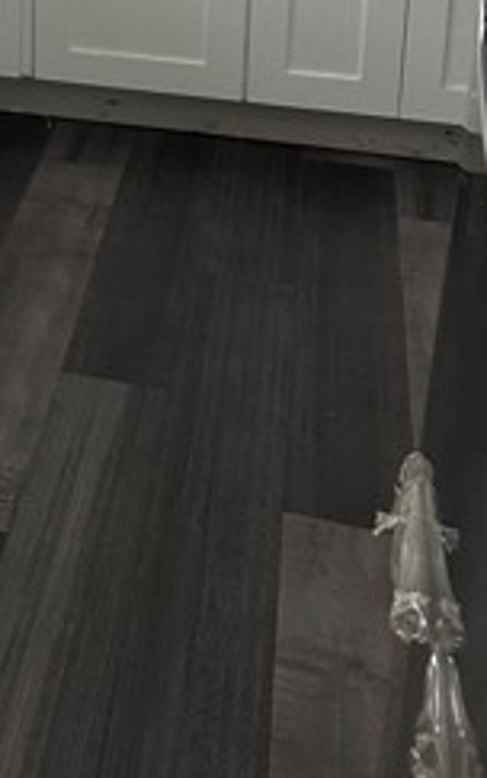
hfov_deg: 17.5
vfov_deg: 27.7
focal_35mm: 67
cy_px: -102
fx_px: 1422
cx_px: -247
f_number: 1.78
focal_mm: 6.86
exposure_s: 1/60
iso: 250
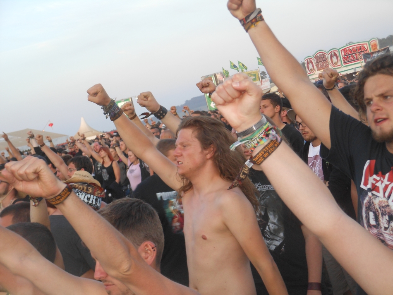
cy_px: 148
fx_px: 863
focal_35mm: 76
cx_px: 196
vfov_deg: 19.4
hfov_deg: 25.7
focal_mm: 13.6
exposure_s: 1/60
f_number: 4.4
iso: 200
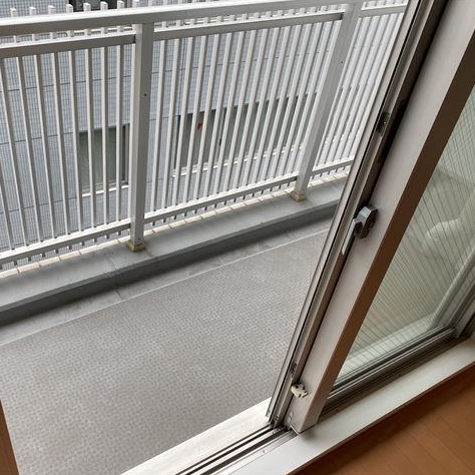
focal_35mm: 31
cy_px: 238
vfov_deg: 52.5
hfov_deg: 51.6
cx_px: 161
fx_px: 481
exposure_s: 1/315
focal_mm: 4.25
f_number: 1.8
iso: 32
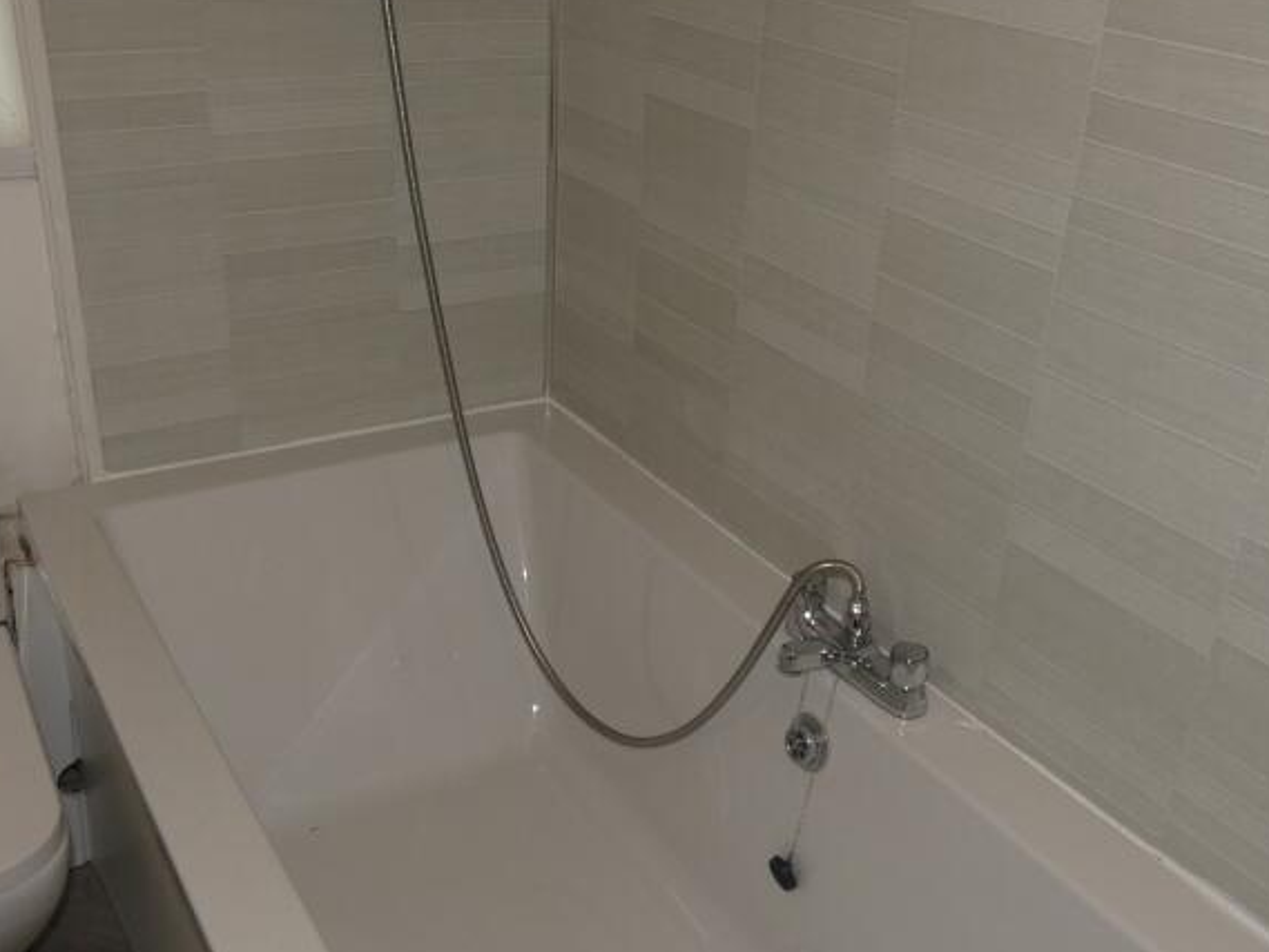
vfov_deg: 39.7
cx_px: 694
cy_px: 468
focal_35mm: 36
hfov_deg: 51.3
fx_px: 1320
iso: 80
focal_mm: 3.6
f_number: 2.8
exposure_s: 1/125
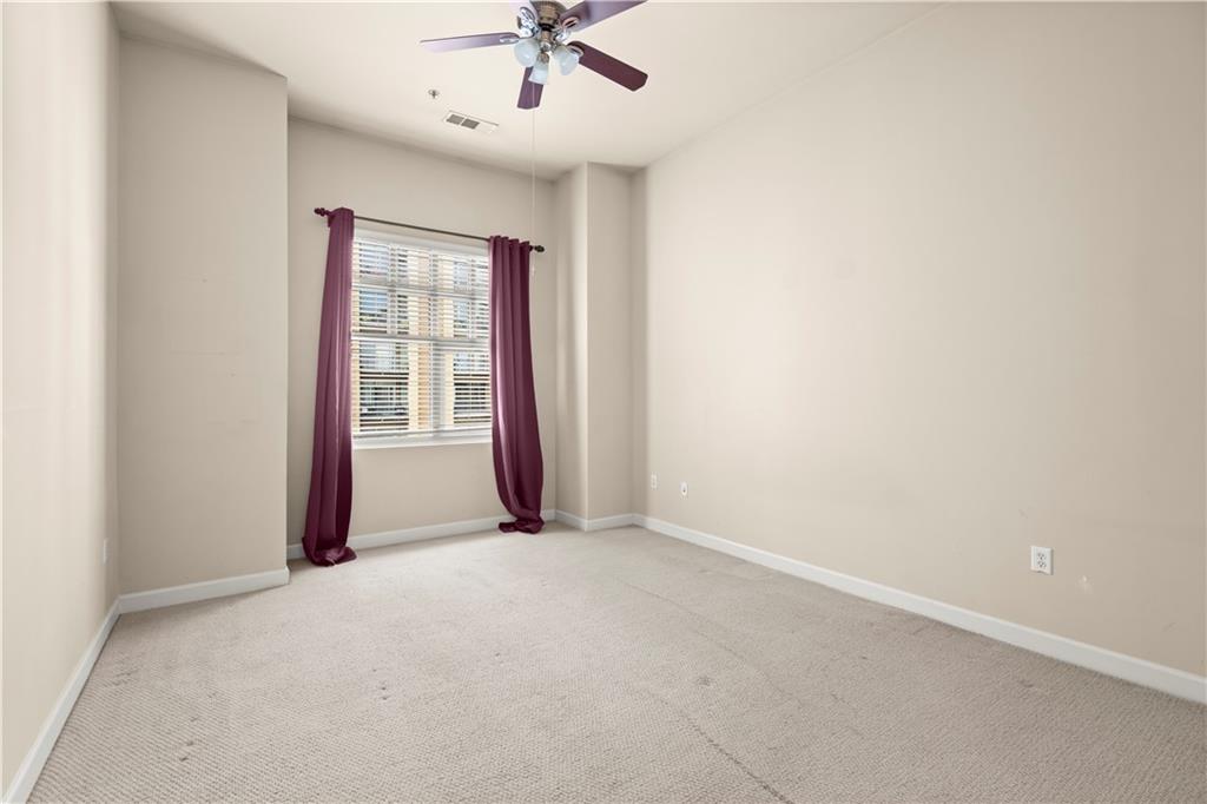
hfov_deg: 96.8
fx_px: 536
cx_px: 604
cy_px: 402
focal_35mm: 16
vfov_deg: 73.7
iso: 320
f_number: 5.6
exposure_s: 1/2.5
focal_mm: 16
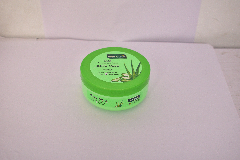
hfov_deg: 38.9
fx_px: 340
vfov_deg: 26.5
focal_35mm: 51
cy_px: 80
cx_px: 120
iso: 200
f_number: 6.3
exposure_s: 1/125
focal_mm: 34
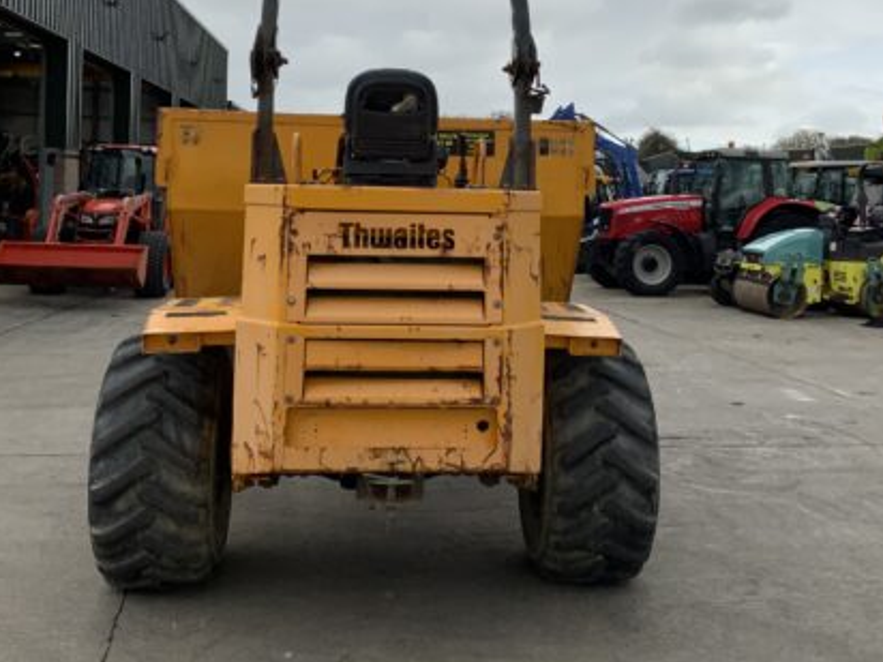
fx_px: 1148
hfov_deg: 42.1
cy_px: 219
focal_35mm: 45
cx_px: 472
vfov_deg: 31.9
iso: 16
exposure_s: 1/1577
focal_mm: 3
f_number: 1.8
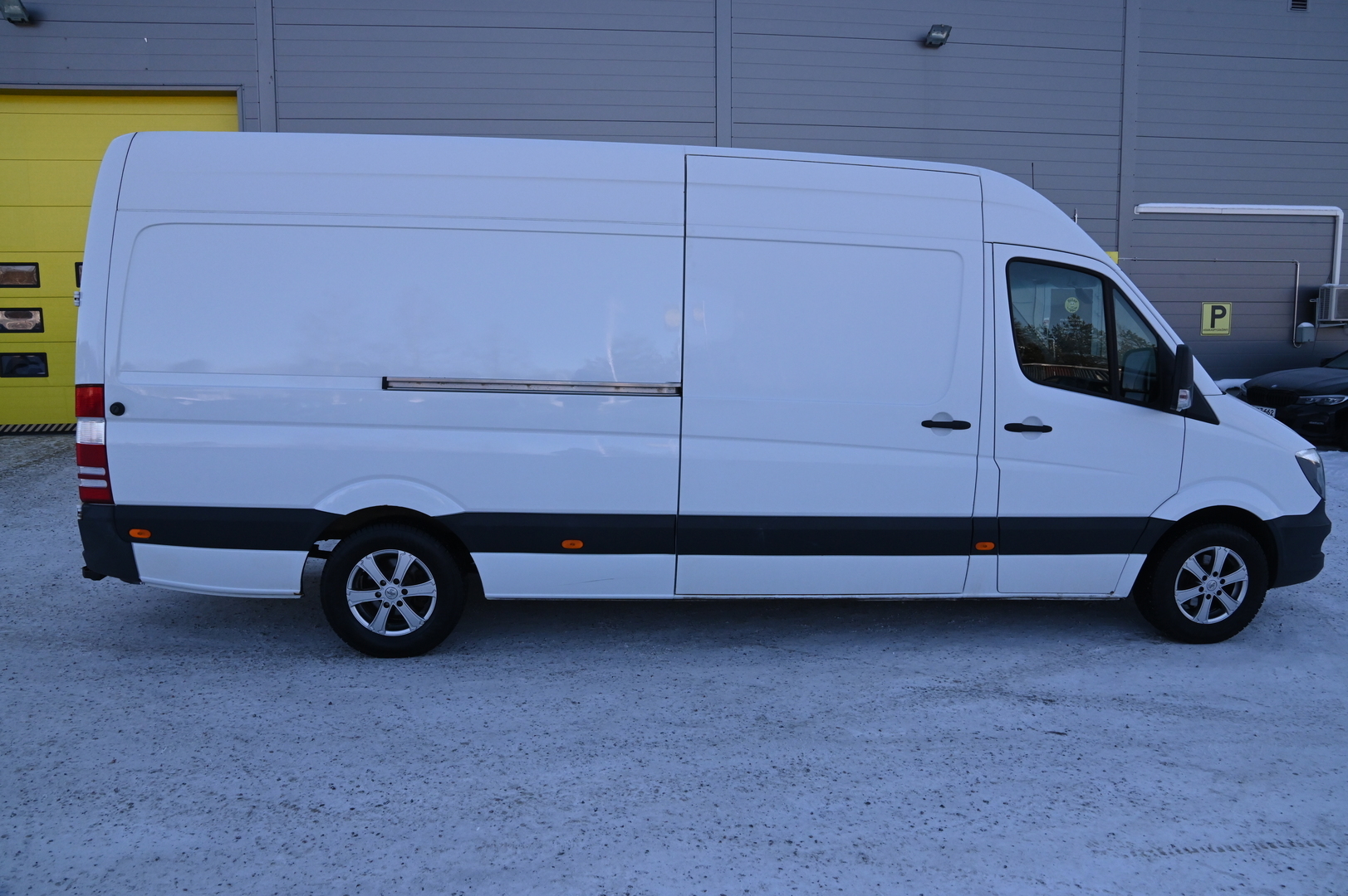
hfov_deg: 73.8
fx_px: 898
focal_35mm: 24
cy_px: 448
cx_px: 674
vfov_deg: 53.1
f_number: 13
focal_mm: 24
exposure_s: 1/1000
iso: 2000
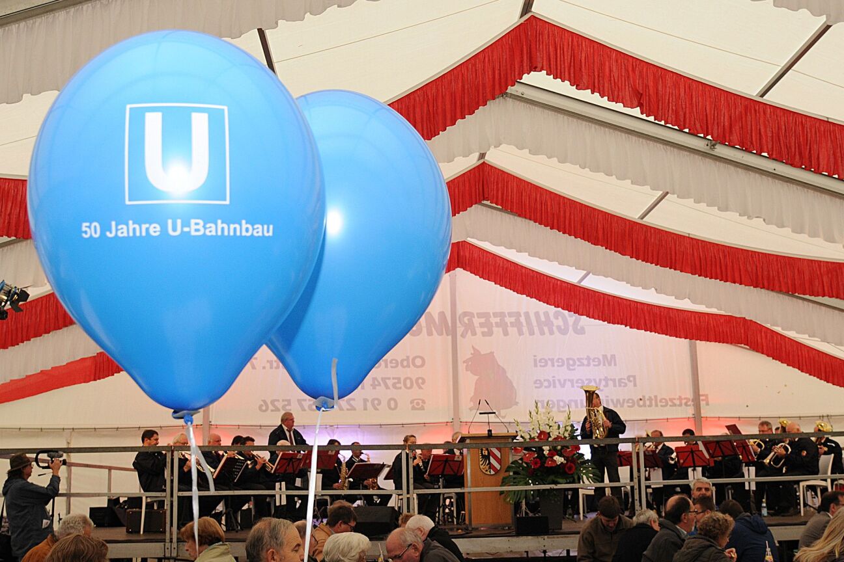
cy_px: 281
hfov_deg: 53.1
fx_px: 844
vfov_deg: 36.9
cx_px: 422
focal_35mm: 36
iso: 500
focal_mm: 24
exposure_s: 1/100
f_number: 7.1
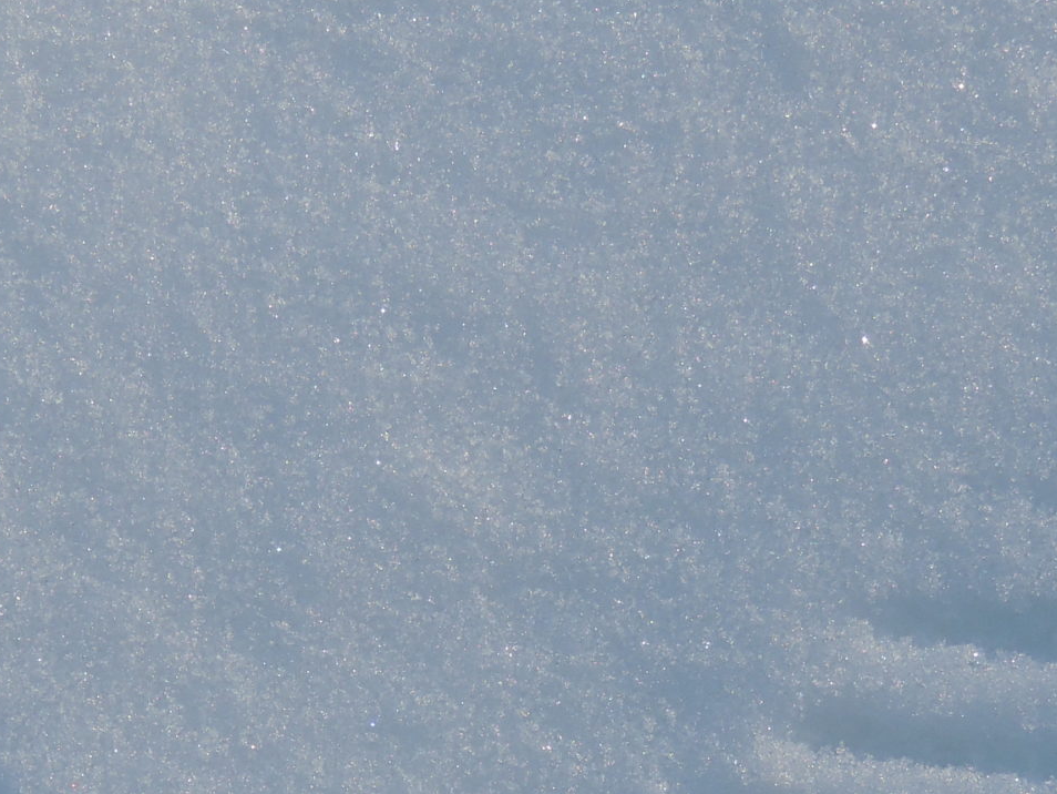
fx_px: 4917
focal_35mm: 161
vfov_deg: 9.1
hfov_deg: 12.2
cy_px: 857
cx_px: 322
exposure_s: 1/640
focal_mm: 10.7
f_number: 3.7
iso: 100
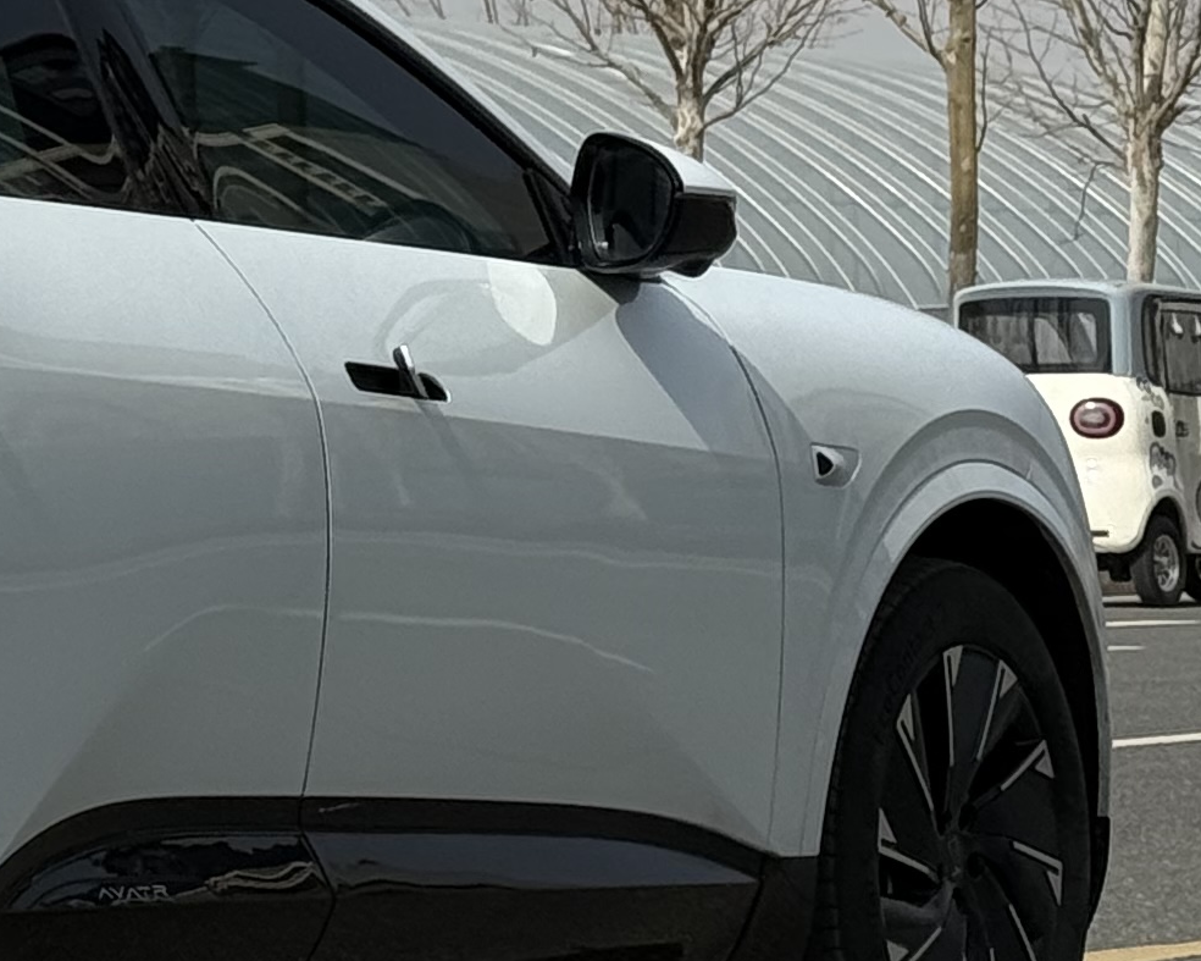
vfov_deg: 7.9
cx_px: -621
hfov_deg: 9.7
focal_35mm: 192
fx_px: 6824
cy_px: -332
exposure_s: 1/8772
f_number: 1.78
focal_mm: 6.76
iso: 64
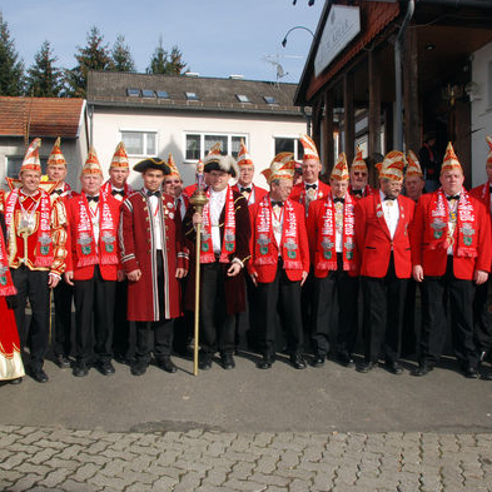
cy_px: 243
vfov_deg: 42.8
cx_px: 260
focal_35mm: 39
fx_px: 627
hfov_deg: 42.8
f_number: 16
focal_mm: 20
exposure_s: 1/200
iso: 400
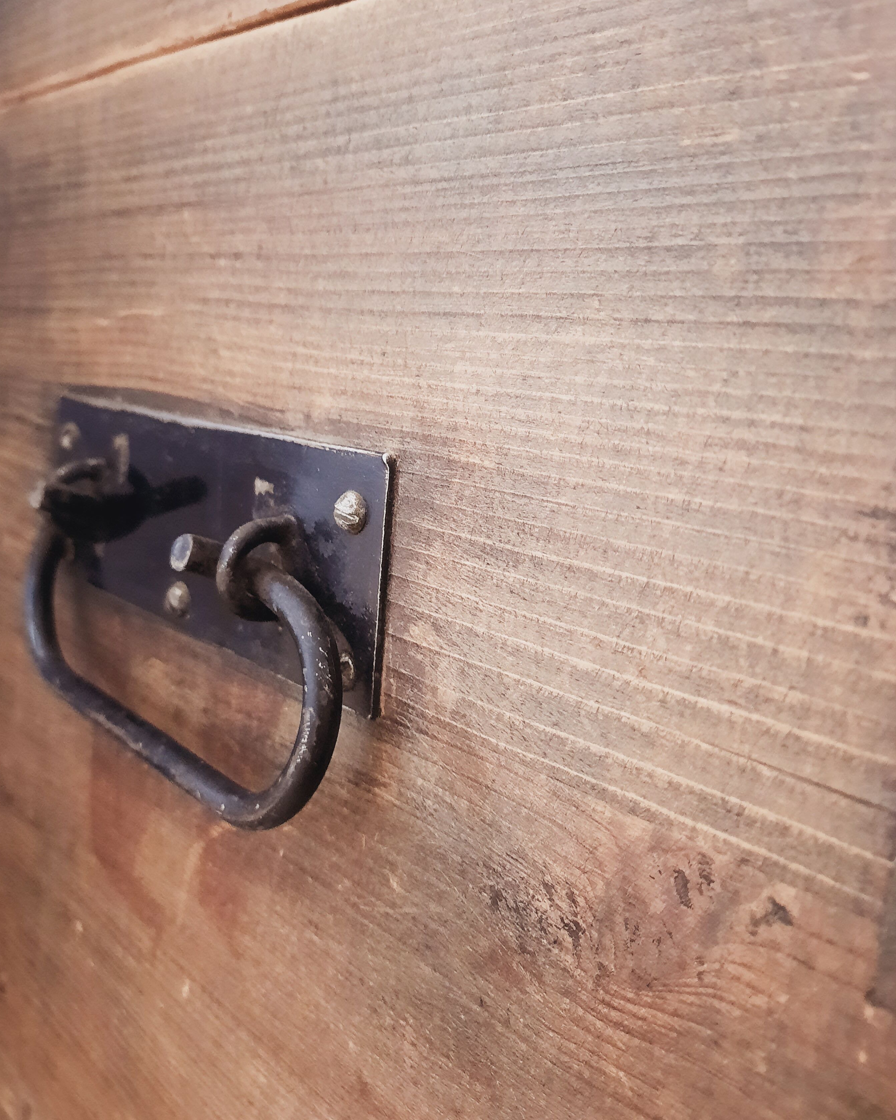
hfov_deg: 49.9
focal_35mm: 29
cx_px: 420
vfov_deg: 60.4
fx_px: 961
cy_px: 514
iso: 1000
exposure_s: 1/20
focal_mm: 4.6
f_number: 2
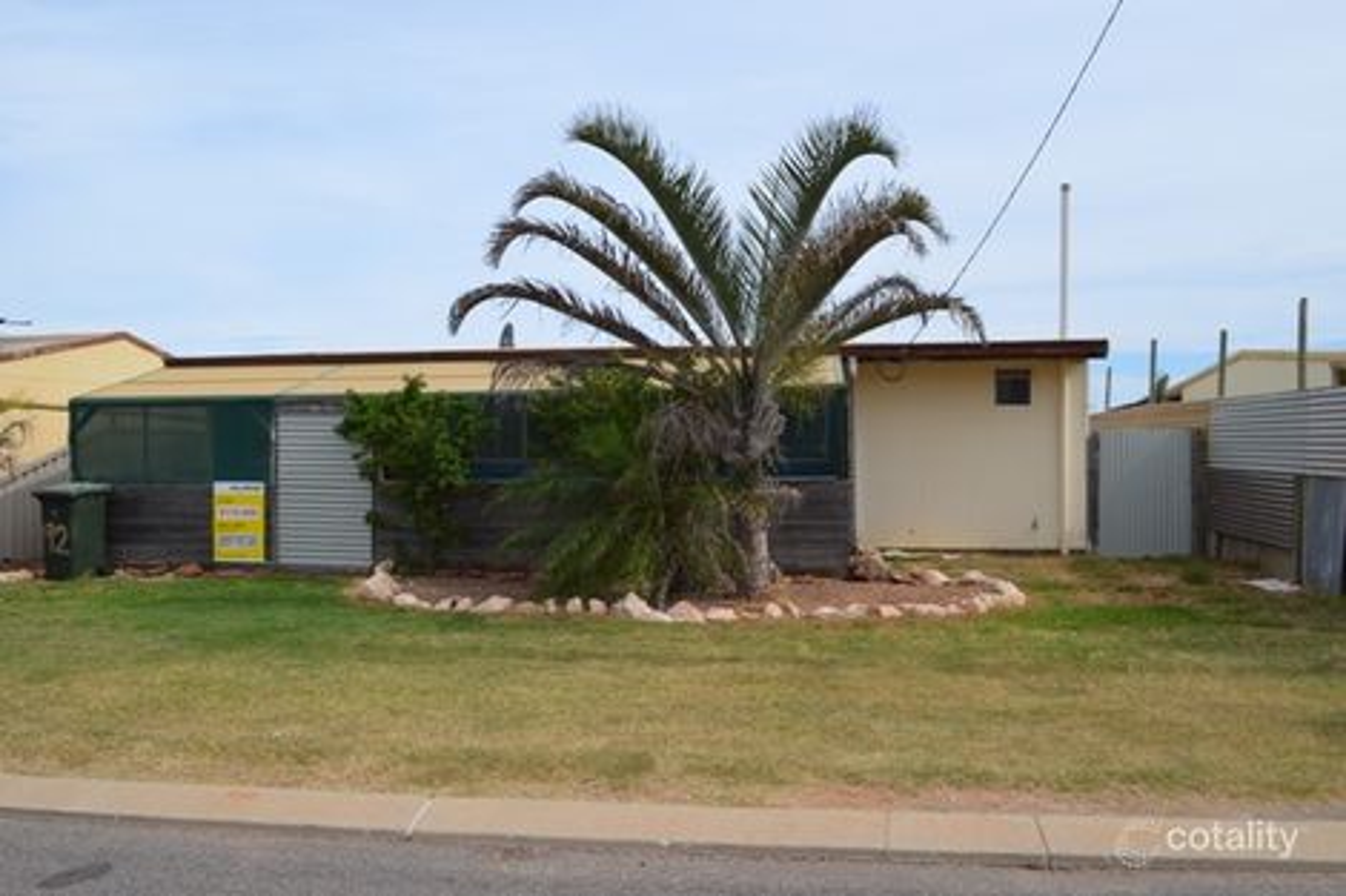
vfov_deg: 43.6
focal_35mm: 30
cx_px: 673
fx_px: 1121
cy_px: 448
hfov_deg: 61.9
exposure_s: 1/200
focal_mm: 20
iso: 100
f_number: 10
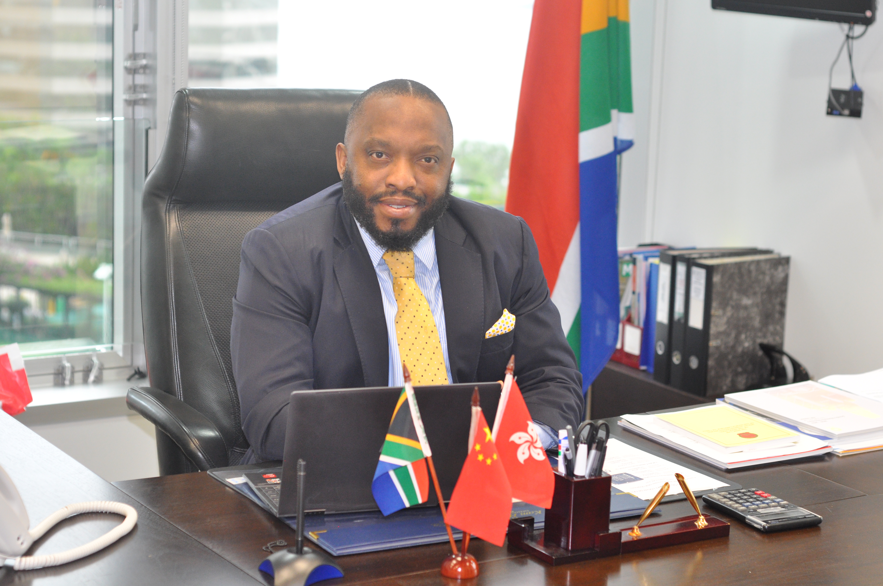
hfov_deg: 27.0
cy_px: 293
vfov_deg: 18.1
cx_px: 442
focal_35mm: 75
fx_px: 1837
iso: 800
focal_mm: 50
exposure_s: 1/80
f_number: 4
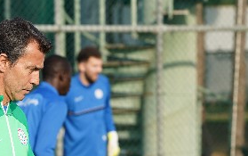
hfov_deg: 6.0
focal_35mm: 347
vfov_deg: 3.8
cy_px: 177
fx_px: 2348
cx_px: 60
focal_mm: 142
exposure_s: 1/320
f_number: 5.6
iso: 125
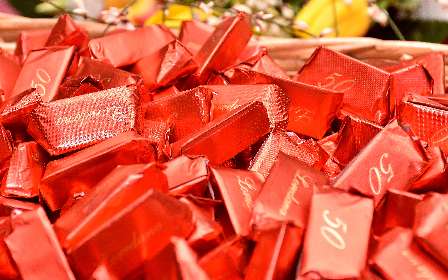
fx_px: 1294
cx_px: 204
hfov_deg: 19.6
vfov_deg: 12.3
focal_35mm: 106
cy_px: 128
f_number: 6.3
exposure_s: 1/125
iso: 200
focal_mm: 56
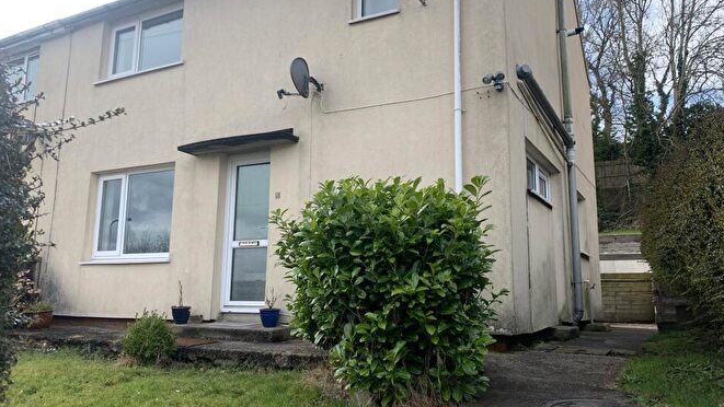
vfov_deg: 39.0
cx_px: 350
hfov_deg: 64.3
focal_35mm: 30
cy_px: 203
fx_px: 576
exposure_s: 1/962
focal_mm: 4.25
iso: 25
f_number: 1.8
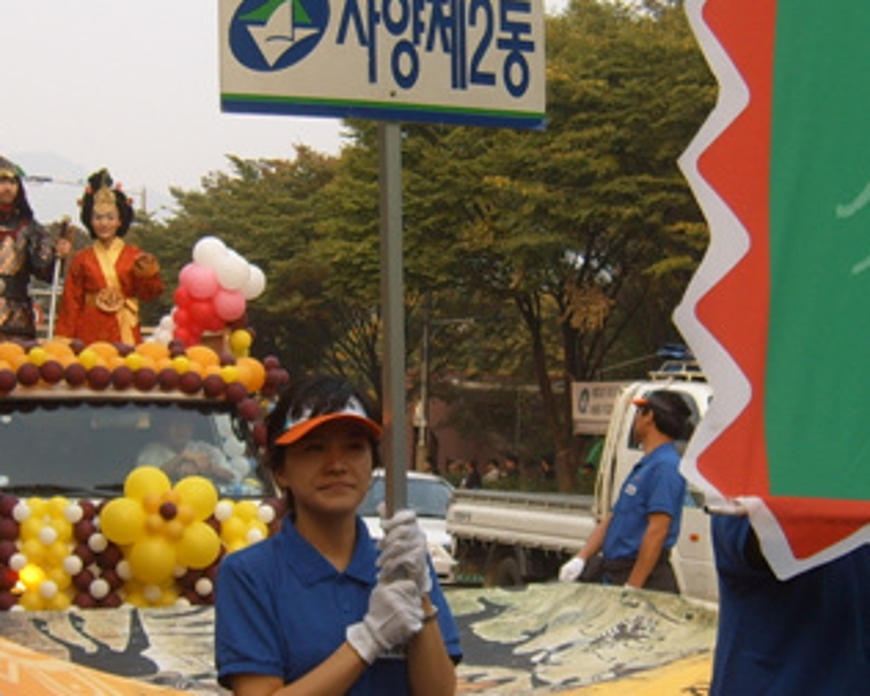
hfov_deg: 21.5
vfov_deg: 17.2
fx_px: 2292
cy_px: 454
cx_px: 355
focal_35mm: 89
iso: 50
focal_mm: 7.5
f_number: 3.1
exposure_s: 1/350
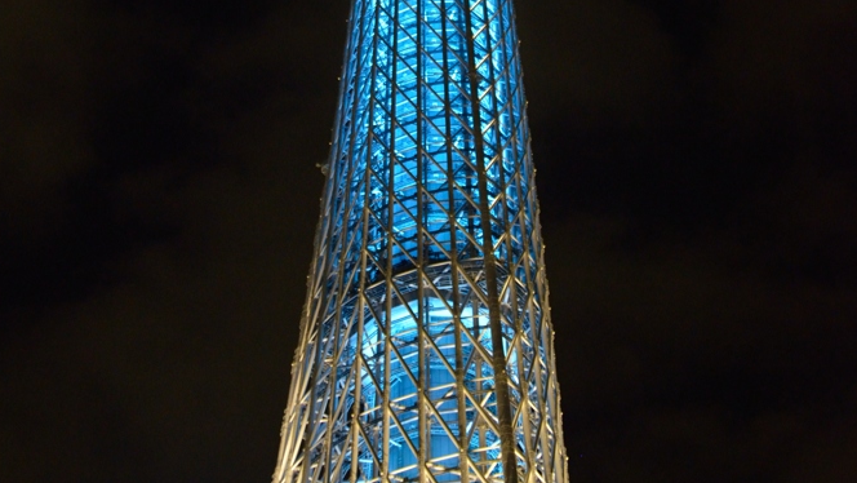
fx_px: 1318
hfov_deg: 36.0
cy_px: -3
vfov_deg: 20.1
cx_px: 431
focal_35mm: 58
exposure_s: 1/40
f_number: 3.2
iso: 2000
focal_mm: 24
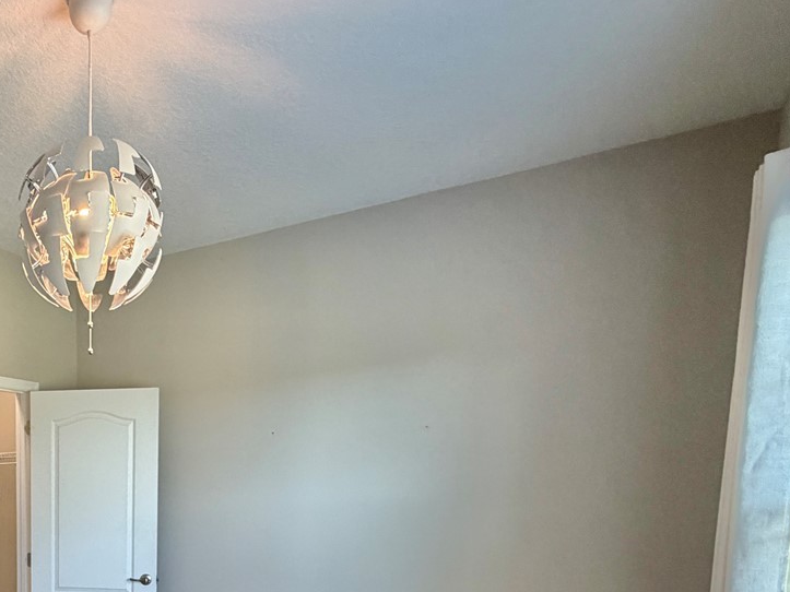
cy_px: 548
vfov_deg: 41.3
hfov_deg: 50.8
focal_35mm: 31
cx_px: 61
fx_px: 707
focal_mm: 2.22
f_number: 2.2
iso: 320
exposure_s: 1/120
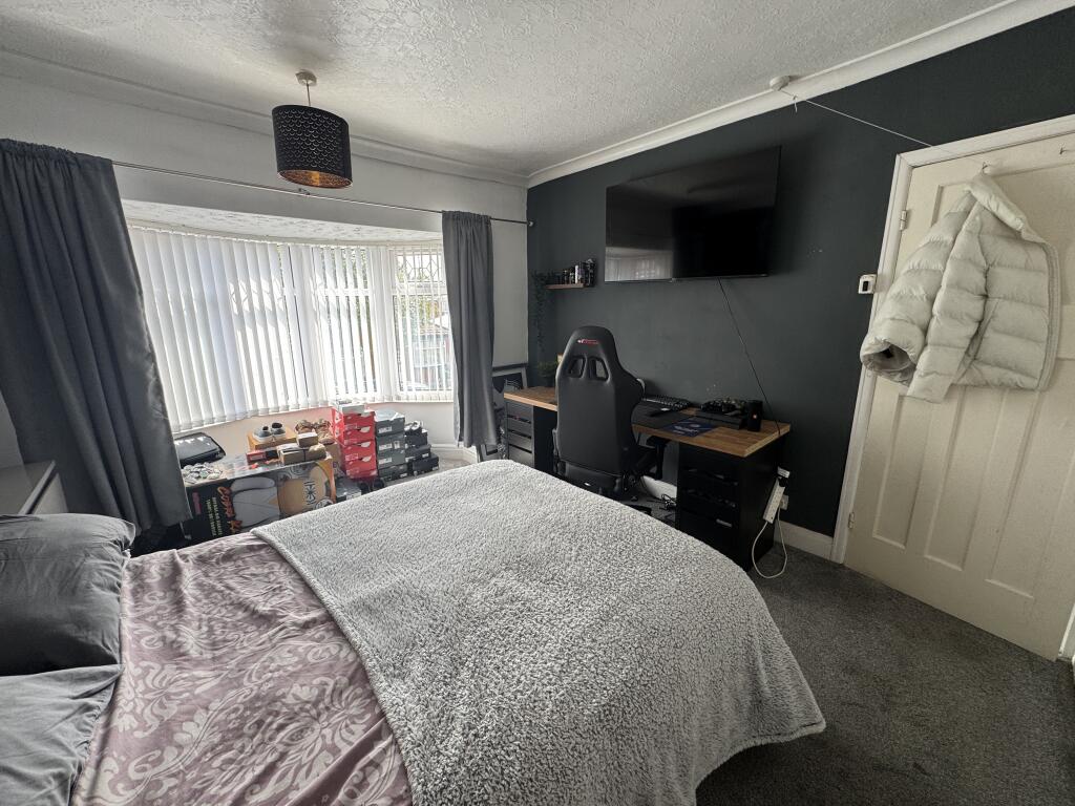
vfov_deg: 85.7
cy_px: 403
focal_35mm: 14
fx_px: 435
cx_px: 538
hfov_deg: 102.1
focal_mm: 2.22
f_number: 2.2
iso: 50
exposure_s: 1/99
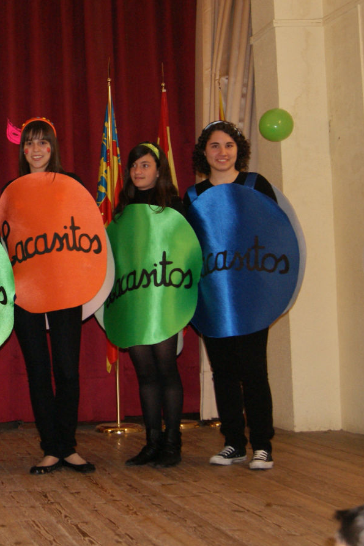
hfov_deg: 18.5
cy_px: 238
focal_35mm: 70
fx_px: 1062
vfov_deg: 28.8
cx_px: -70
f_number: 5.6
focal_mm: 26
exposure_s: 1/60
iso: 400
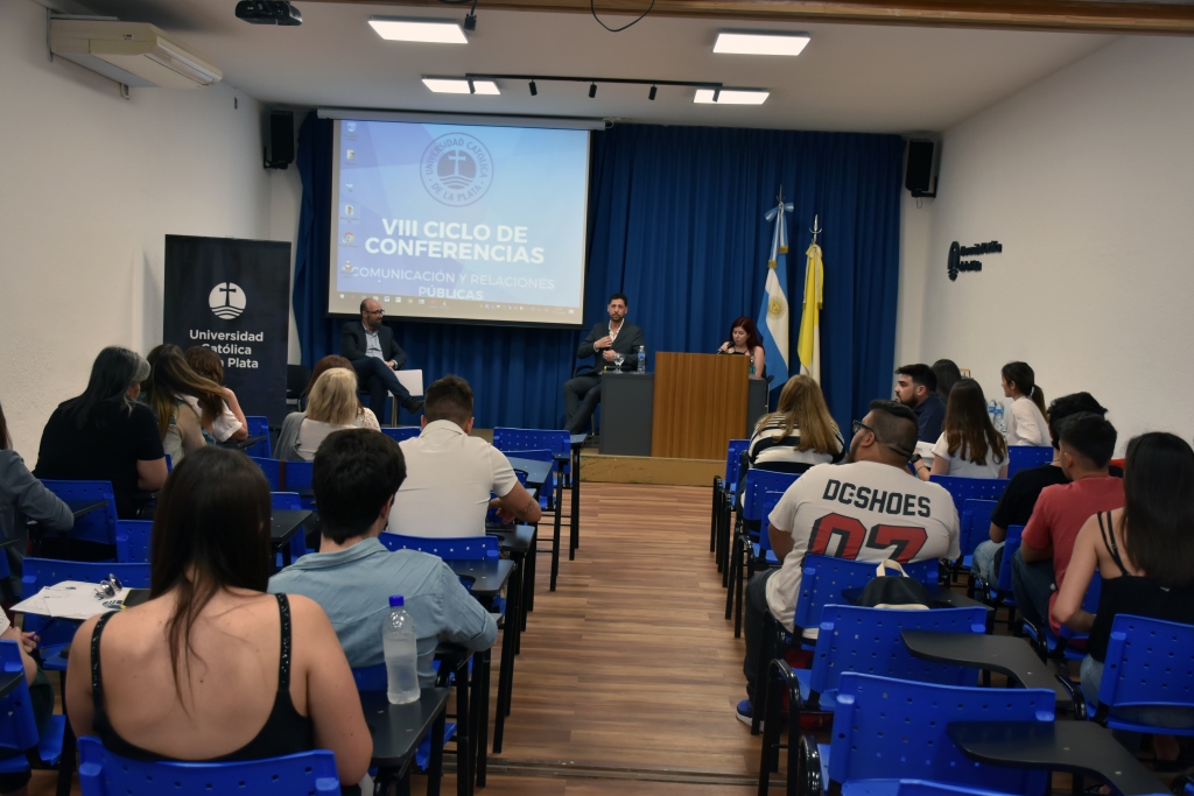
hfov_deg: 49.5
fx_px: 1294
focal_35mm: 39
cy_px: 398
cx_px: 597
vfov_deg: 34.2
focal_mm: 26
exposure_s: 1/100
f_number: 5
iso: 800
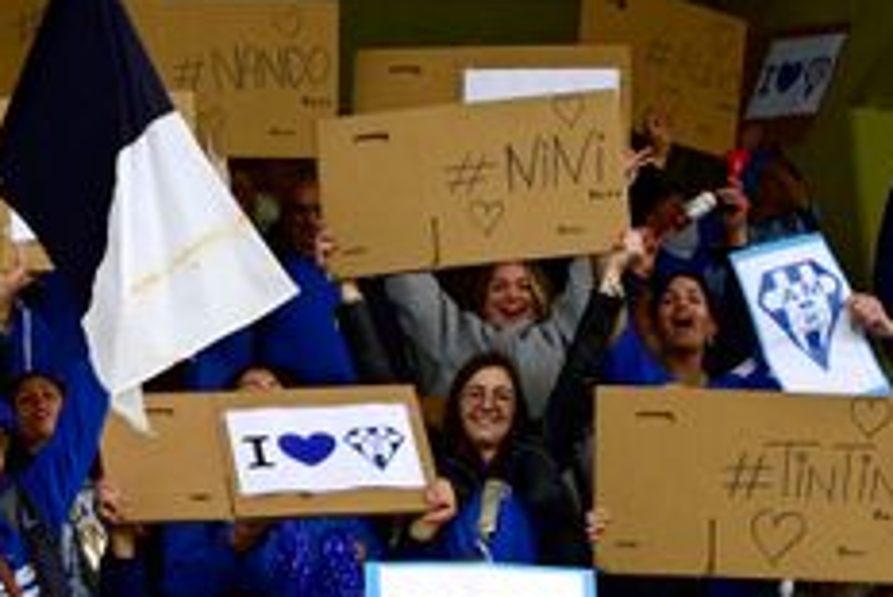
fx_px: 3003
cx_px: -52
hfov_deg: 16.5
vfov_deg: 11.3
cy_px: 535
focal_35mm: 121
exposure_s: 1/400
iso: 200
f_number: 4.5
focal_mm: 36
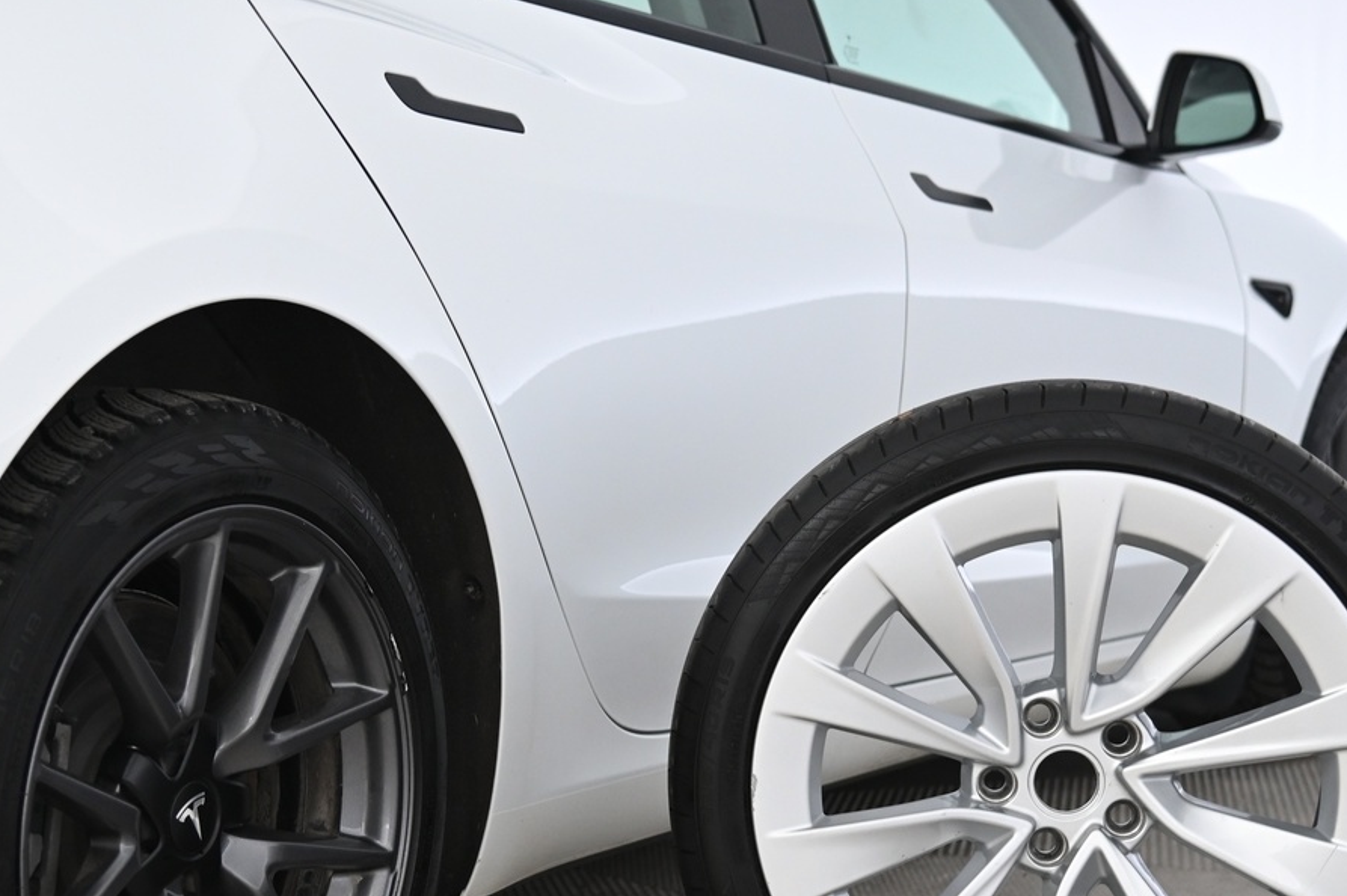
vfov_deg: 16.9
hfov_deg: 25.4
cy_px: 709
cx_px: 578
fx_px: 2991
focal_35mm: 80
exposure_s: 1/100
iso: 2000
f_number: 4
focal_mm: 44
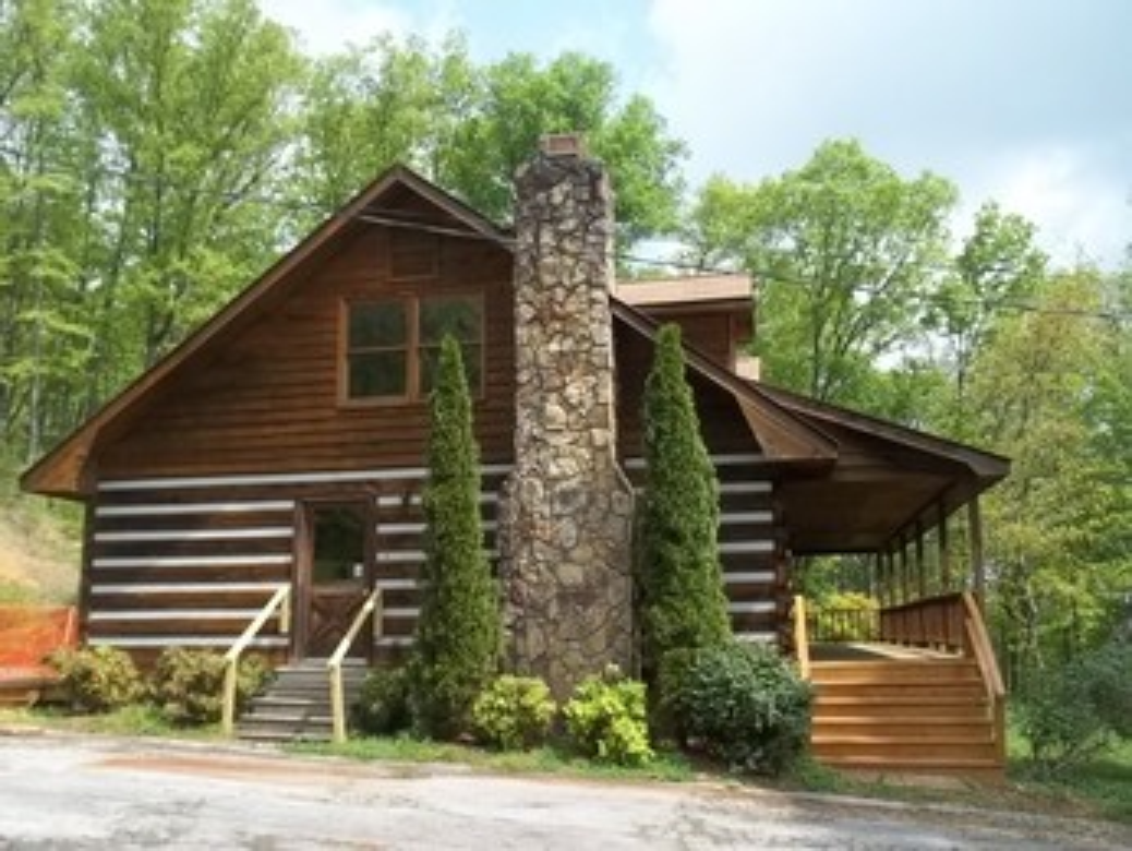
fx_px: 1080
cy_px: 426
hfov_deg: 55.3
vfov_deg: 43.0
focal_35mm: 33
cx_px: 566
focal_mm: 5.9
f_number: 8
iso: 64
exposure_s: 1/100
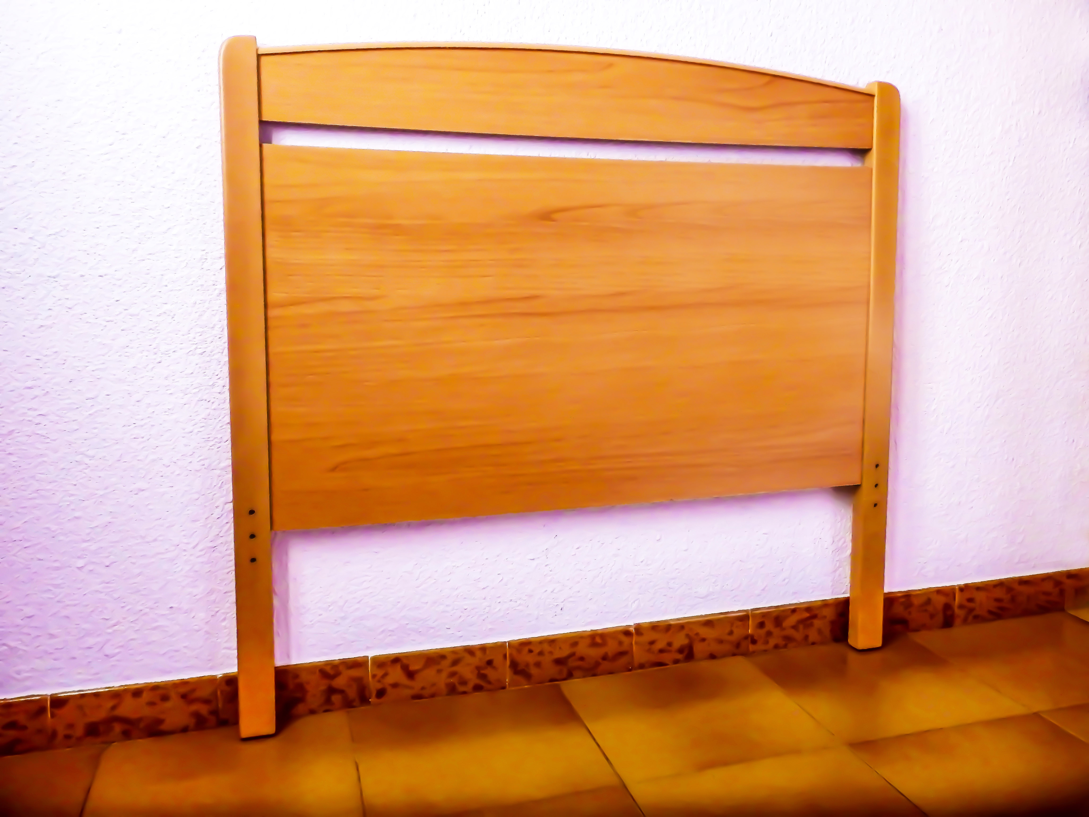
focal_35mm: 27
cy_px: 408
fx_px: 849
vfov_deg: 51.4
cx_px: 544
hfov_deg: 65.3
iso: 1000
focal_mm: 5
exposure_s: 1/500
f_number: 3.2
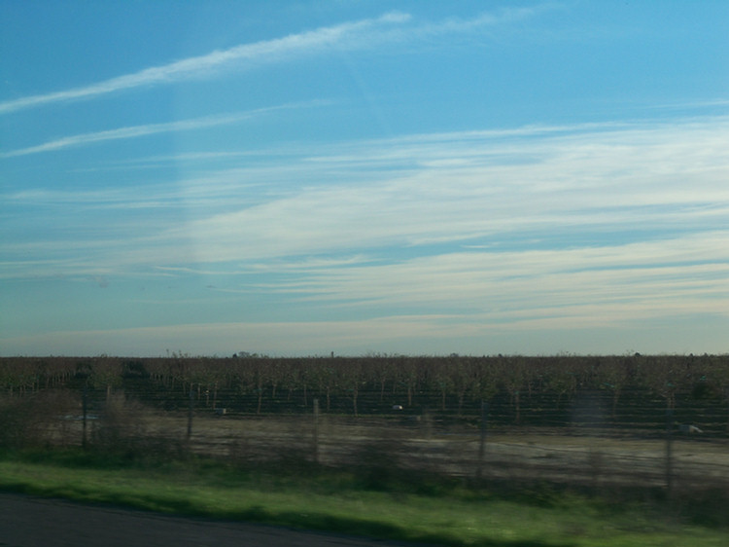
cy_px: 274
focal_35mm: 80
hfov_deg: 24.4
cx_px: 364
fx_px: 1684
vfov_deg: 18.4
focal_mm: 14.2
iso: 64
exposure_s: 1/250
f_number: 4.1
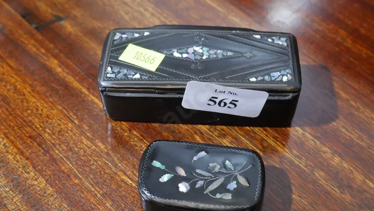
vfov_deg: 22.6
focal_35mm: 53
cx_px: 189
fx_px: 526
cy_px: 107
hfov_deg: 39.2
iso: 2500
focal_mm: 24
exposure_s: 1/60
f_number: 5.6
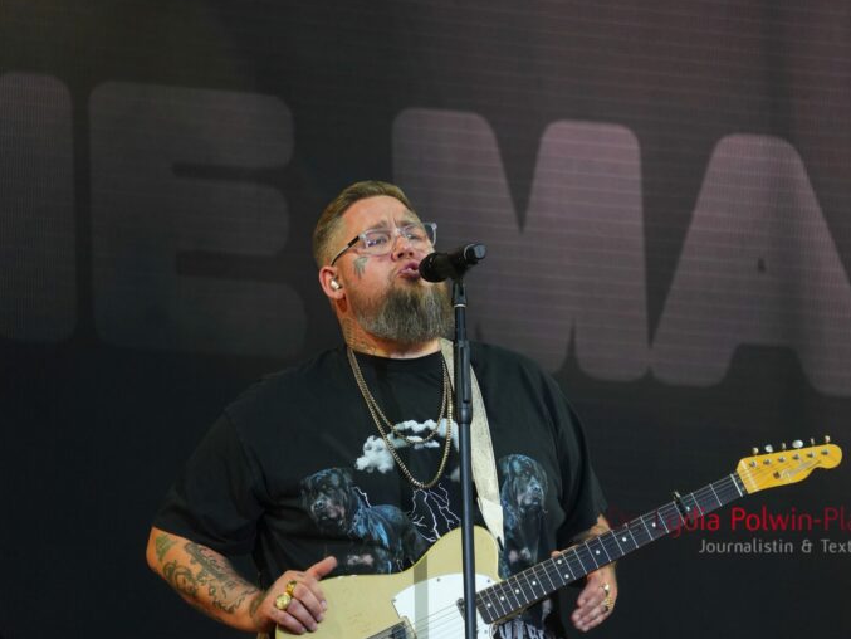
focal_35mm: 231
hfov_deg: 8.6
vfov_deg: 6.4
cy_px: 318
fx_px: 5669
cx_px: 478
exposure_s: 1/250
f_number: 5.6
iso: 1600
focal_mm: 141
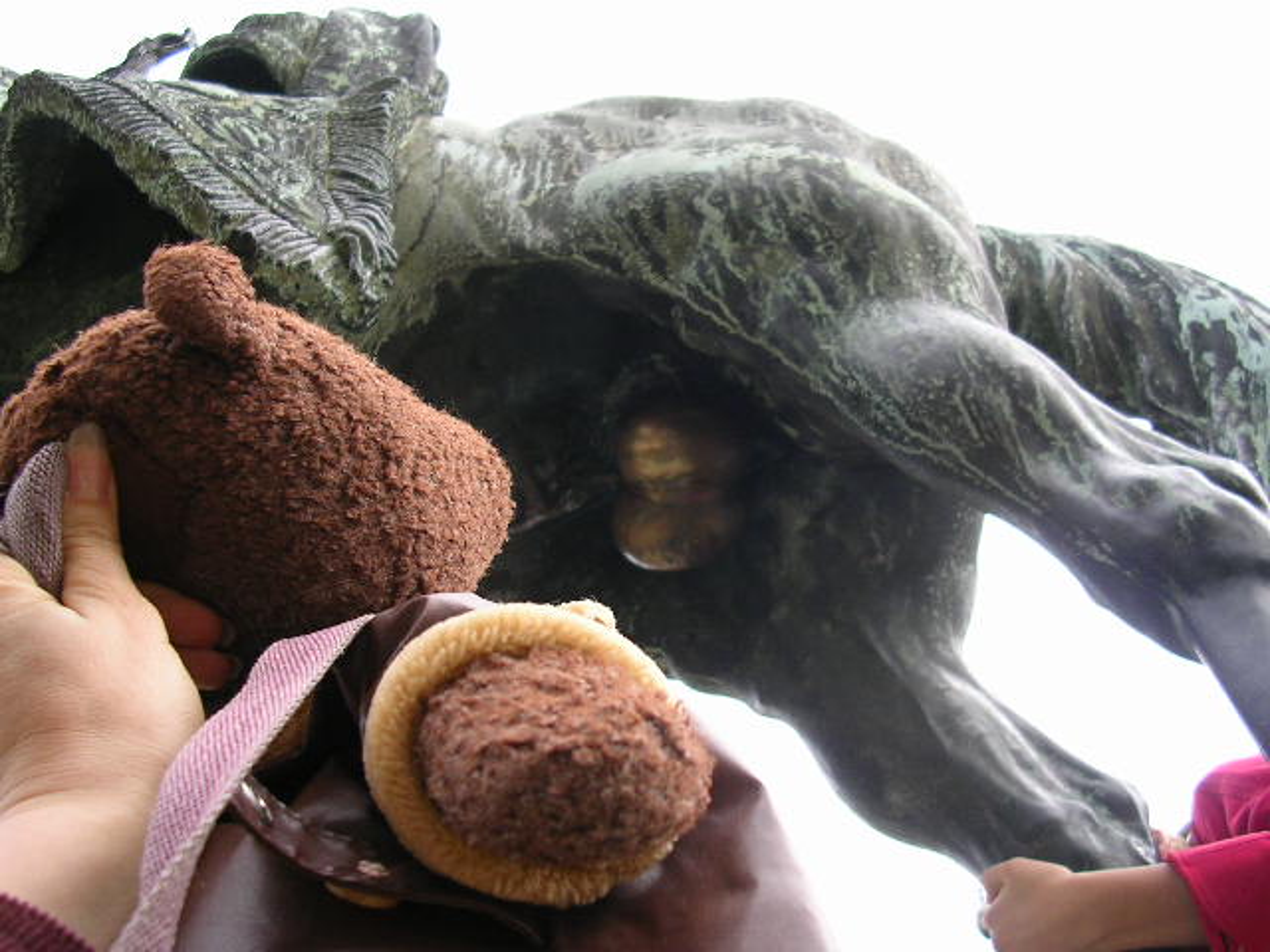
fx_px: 1394
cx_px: 635
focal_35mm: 38
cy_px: 476
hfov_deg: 49.0
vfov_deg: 37.7
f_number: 2.8
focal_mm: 5.8
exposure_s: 1/211
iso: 50
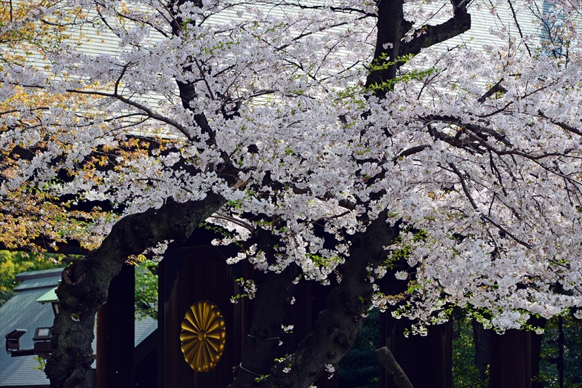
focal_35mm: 135
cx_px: 291
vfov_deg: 10.2
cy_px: 194
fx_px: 2183
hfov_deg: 15.2
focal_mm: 135
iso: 200
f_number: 7.1
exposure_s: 1/200
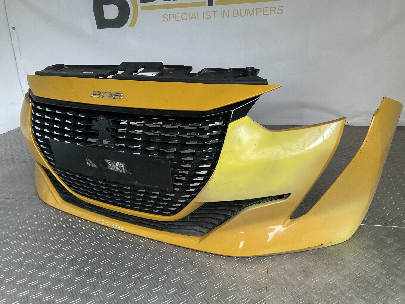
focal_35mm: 29
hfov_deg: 61.7
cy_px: 152
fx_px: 339
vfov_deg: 48.2
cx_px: 202
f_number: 1.8
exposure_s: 1/33
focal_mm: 3
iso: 200
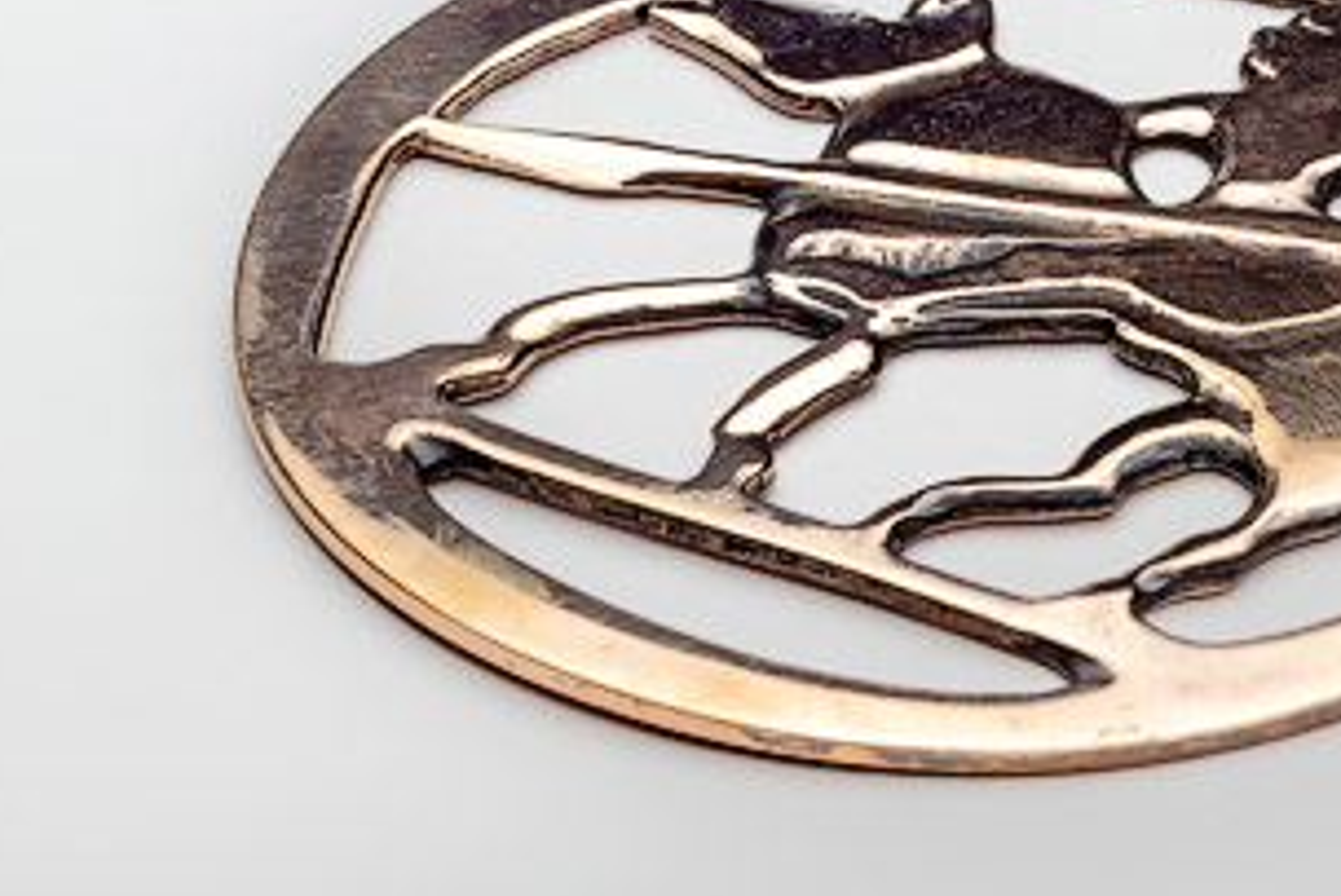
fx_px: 2758
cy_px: 322
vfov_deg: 18.4
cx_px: 962
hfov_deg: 27.1
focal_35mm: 74
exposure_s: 1/8
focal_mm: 50
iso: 125
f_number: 22
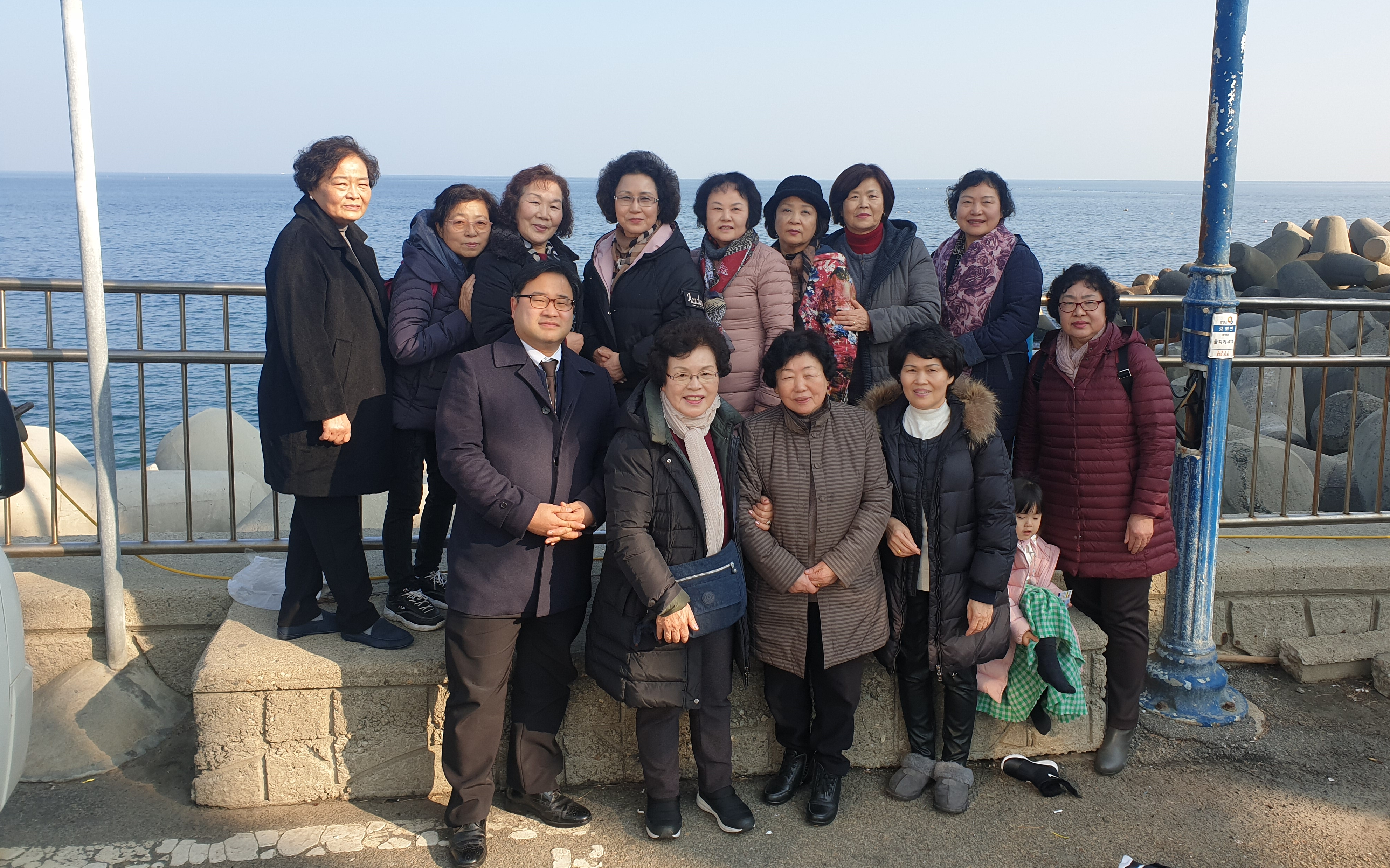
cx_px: 704
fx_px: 1061
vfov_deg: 44.3
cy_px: 346
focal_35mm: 28
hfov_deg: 66.5
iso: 50
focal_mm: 4.3
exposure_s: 1/694
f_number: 2.4
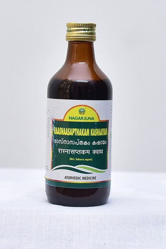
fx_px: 277
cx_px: 83
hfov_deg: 33.4
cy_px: 124
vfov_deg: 48.5
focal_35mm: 40
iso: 1250
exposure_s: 1/100
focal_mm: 40
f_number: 4
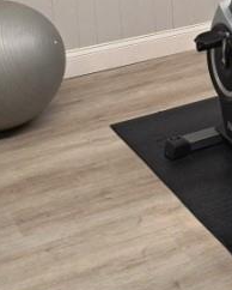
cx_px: 358
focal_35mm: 99
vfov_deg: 18.3
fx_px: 849
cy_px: -61
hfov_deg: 14.4
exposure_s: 1/60
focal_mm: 5.23
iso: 80
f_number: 1.8
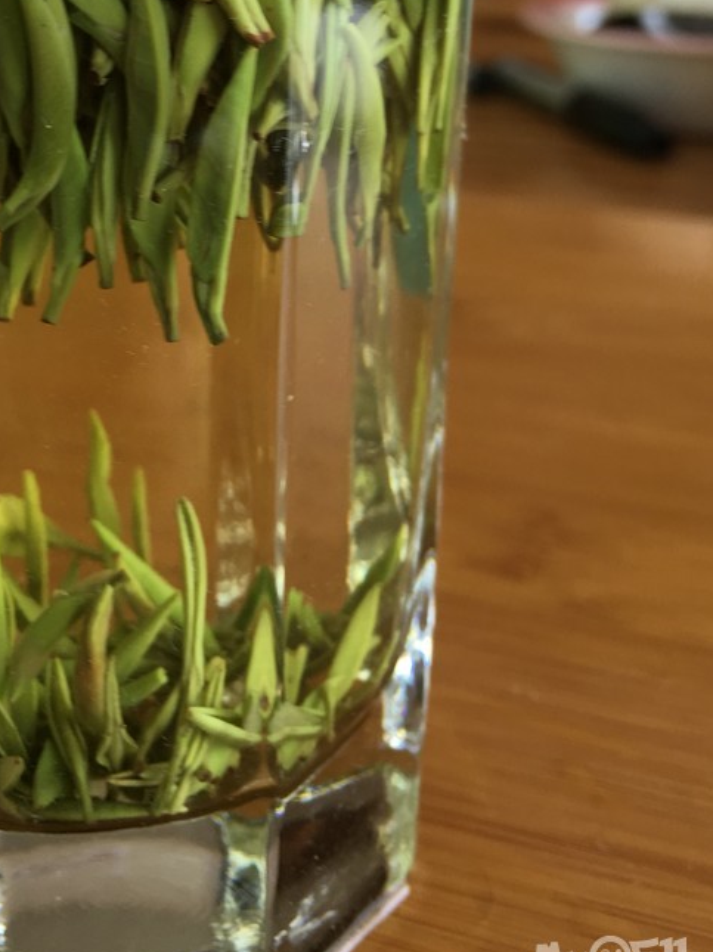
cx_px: 185
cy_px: 225
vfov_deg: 38.5
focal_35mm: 48
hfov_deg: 29.8
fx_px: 1320
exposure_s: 1/50
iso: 32
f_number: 2.2
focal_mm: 4.15
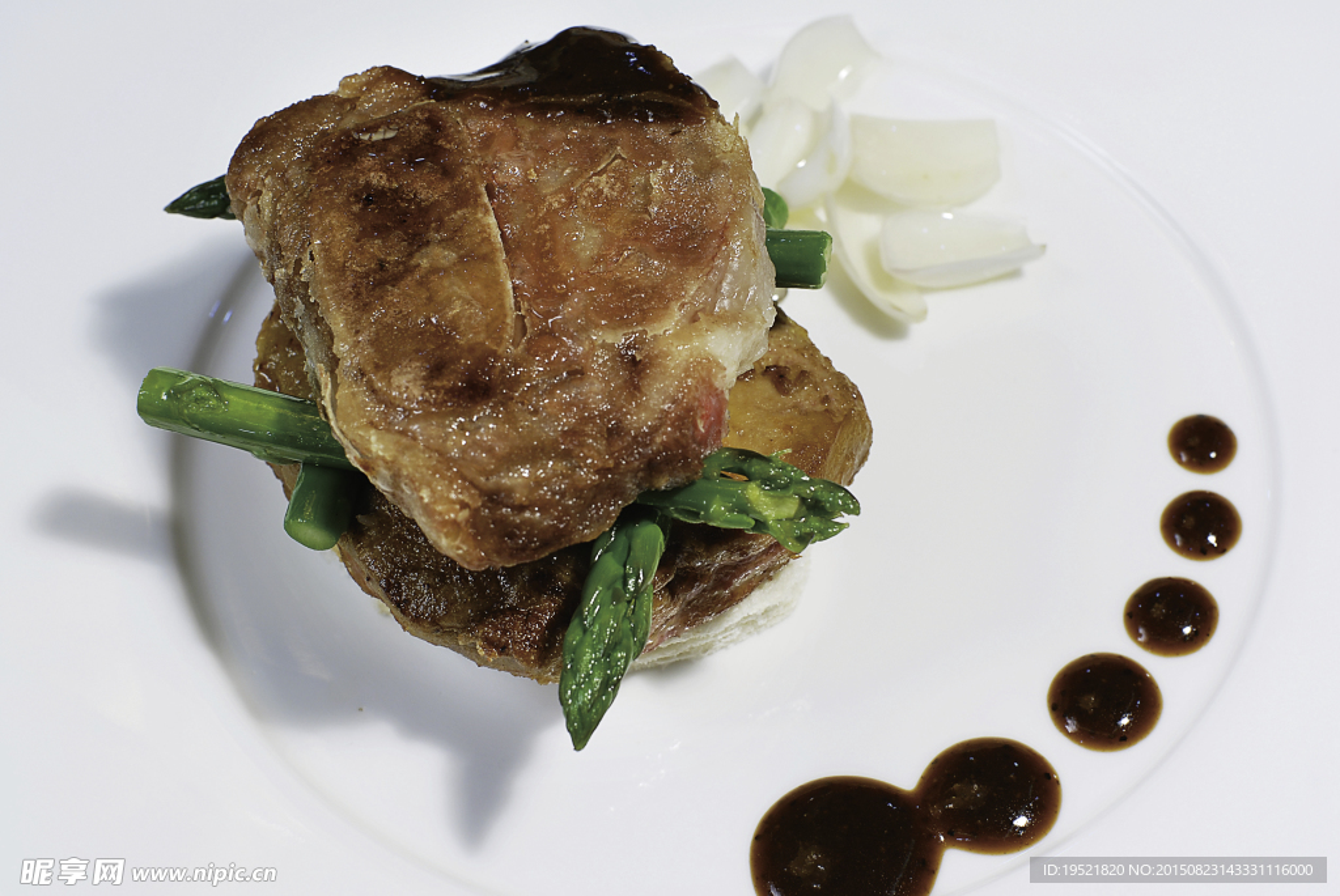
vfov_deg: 18.2
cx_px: 670
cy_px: 448
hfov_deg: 27.0
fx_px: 2794
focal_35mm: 75
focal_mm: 50
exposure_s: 1/10
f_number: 8
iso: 100
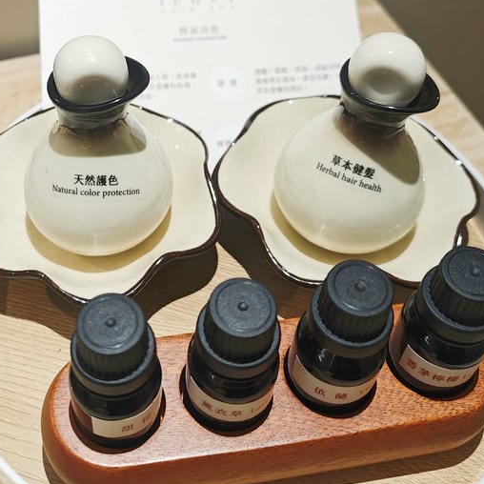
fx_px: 759
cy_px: 130
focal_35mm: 48
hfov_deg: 35.0
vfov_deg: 34.7
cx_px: 160
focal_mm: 8.72
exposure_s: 1/120
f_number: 2
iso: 320
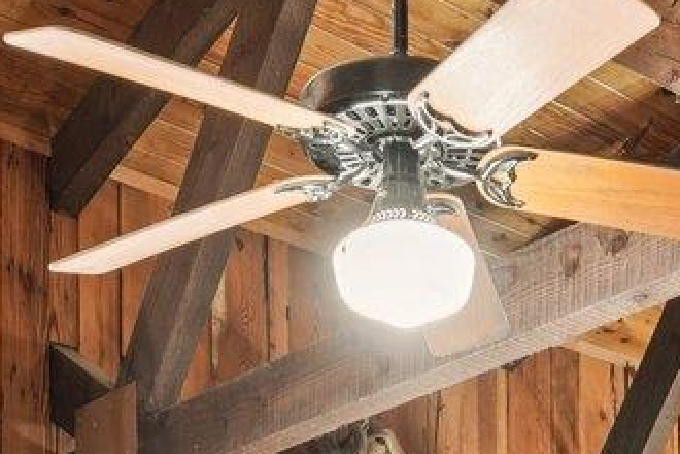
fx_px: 1643
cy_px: 1035
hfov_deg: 22.8
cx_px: 618
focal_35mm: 87
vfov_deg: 12.7
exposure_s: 1/8
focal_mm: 14
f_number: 8
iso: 400
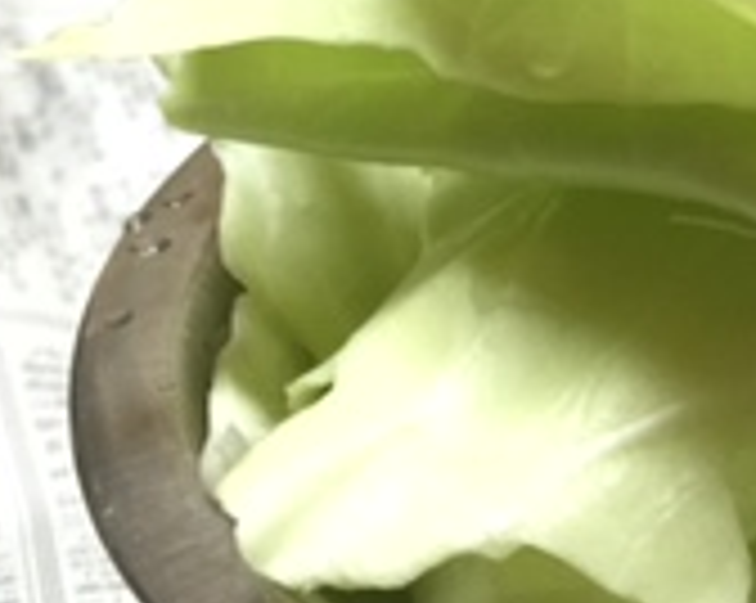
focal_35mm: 108
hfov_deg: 16.7
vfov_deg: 14.2
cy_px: 414
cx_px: 1012
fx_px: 2414
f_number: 2.2
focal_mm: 4.15
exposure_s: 1/10
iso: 100
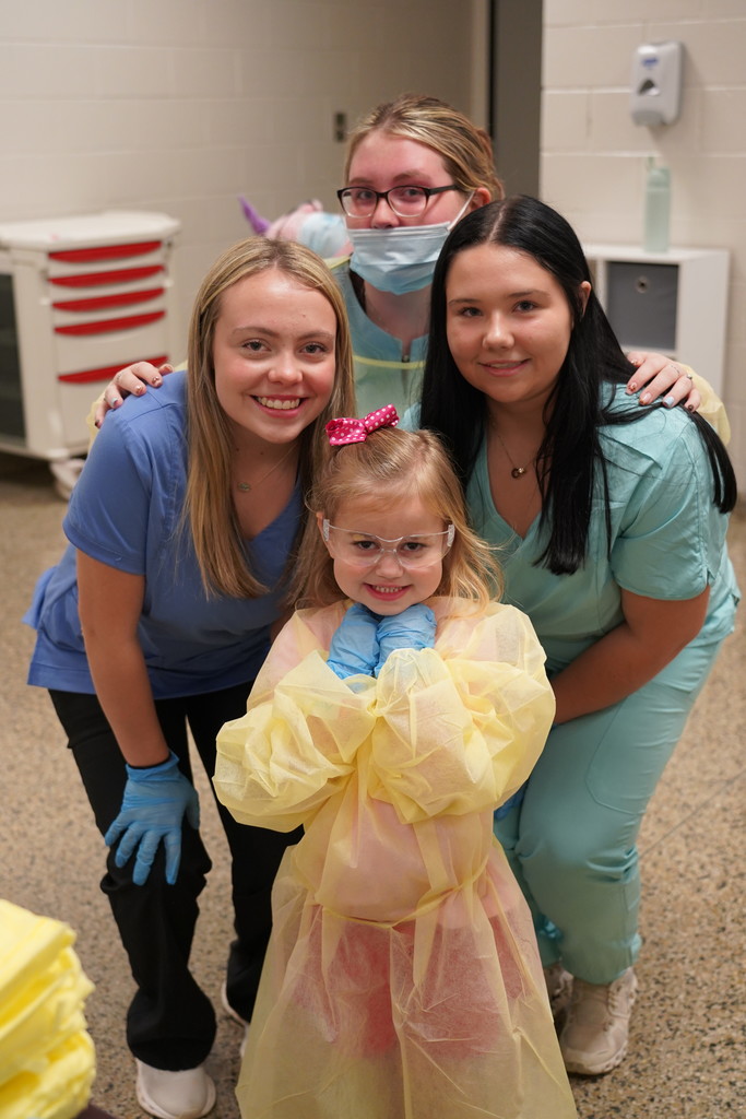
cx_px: 373
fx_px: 1367
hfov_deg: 30.5
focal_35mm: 44
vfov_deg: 44.5
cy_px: 560
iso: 2000
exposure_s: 1/160
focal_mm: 44
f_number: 4
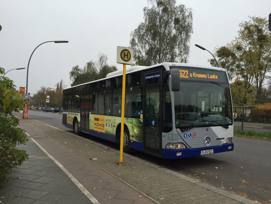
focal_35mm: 29
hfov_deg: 61.7
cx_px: 136
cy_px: 102
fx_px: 227
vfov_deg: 48.2
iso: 32
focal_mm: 4.15
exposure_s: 1/356
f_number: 2.2
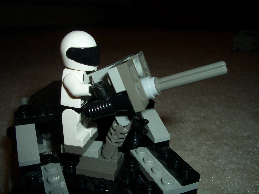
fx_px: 262
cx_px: 130
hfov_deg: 52.6
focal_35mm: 35
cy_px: 97
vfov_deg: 40.7
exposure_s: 1/60
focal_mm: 5.8
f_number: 4.3
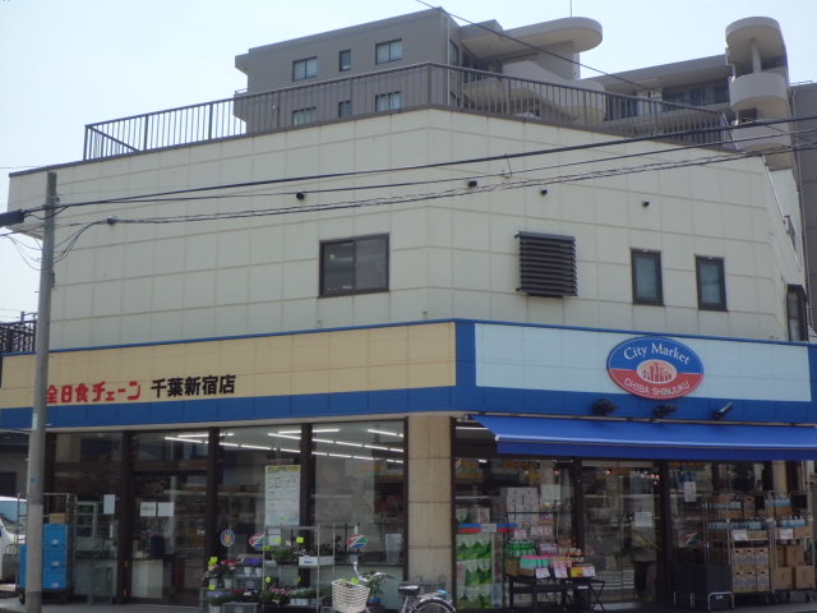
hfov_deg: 40.4
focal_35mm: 47
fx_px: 1109
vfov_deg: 30.9
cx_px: 408
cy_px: 306
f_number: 3.4
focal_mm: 8.3
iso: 64
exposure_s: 1/800
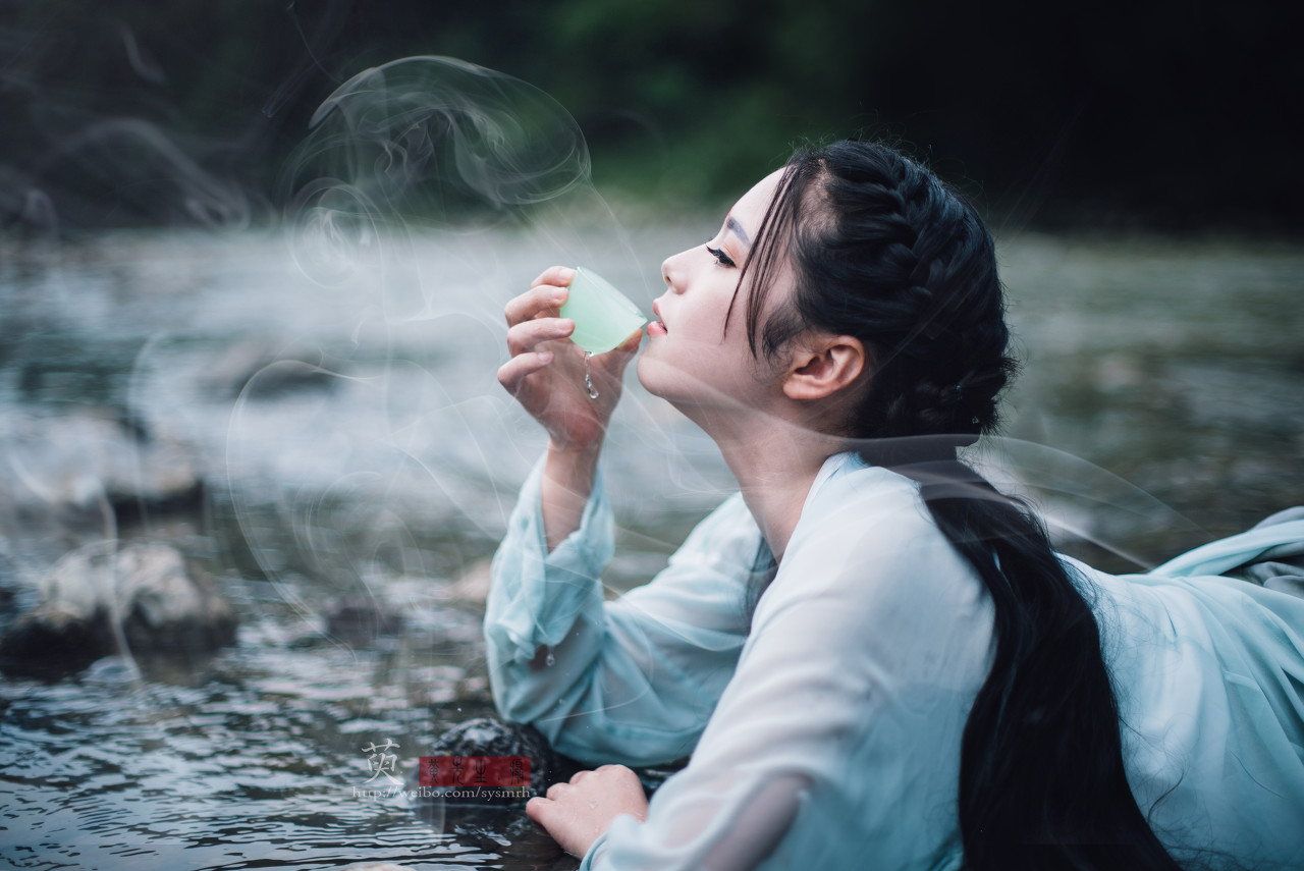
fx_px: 1812
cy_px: 436
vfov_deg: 27.0
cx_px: 652
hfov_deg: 39.6
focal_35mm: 50
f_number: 1.4
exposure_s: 1/3200
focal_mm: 50
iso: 100
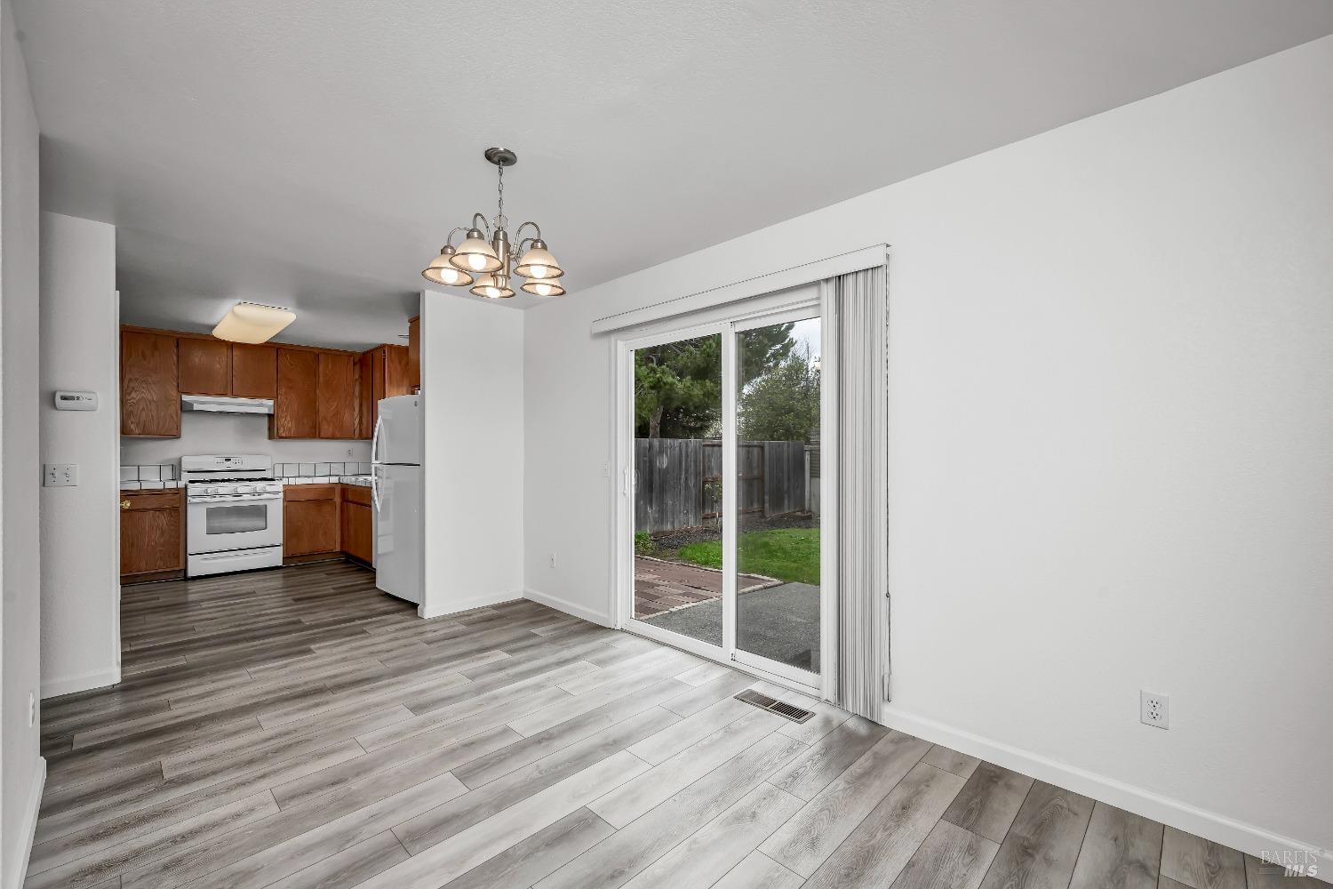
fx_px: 518
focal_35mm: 14
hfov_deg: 104.3
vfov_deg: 81.2
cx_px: 666
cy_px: 444
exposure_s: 1/100
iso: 250
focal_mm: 14
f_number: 9
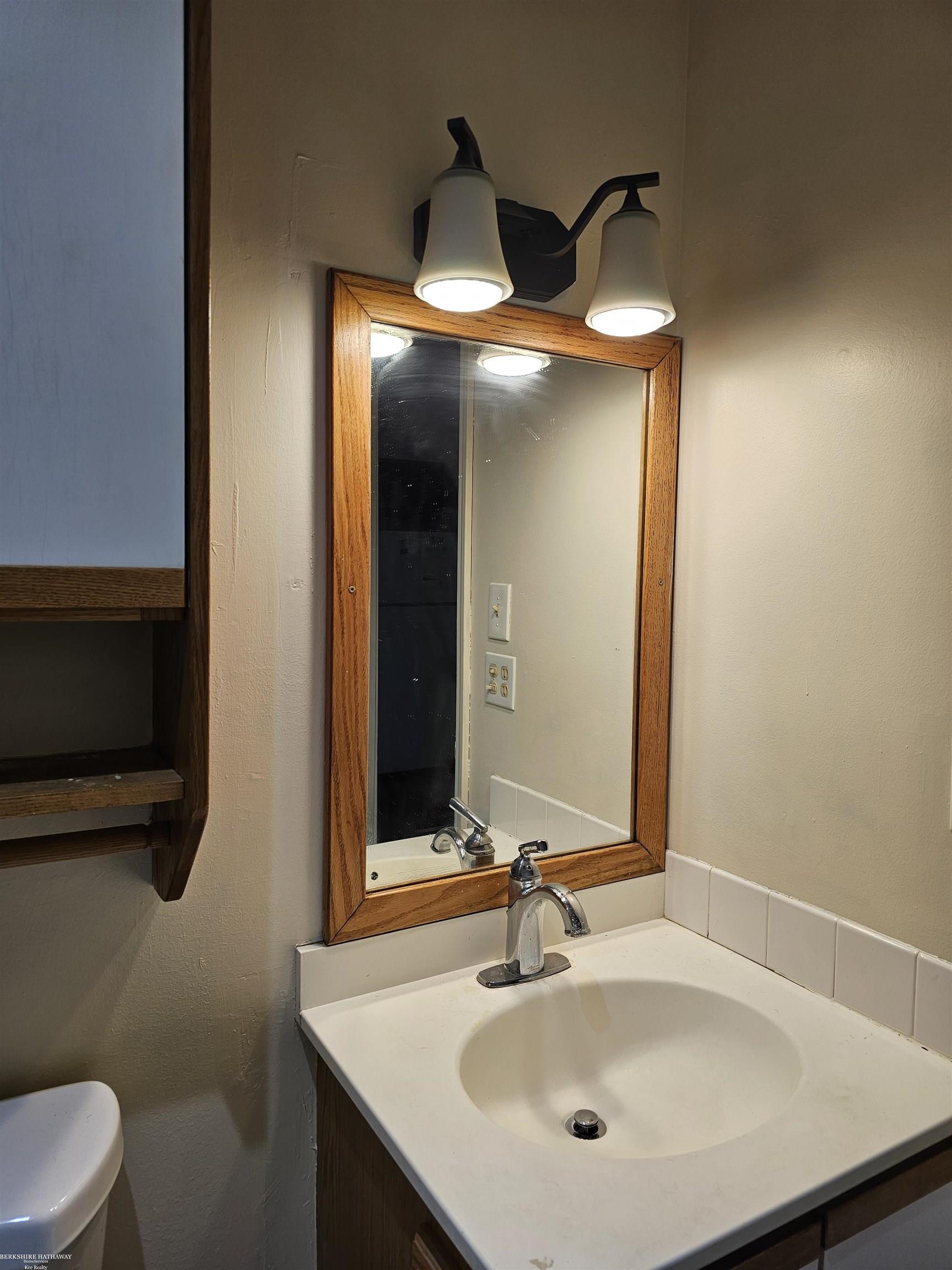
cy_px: 635
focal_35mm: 23
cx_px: 476
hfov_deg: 58.9
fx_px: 843
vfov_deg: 73.9
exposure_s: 1/120
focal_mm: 6.3
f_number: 1.7
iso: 40
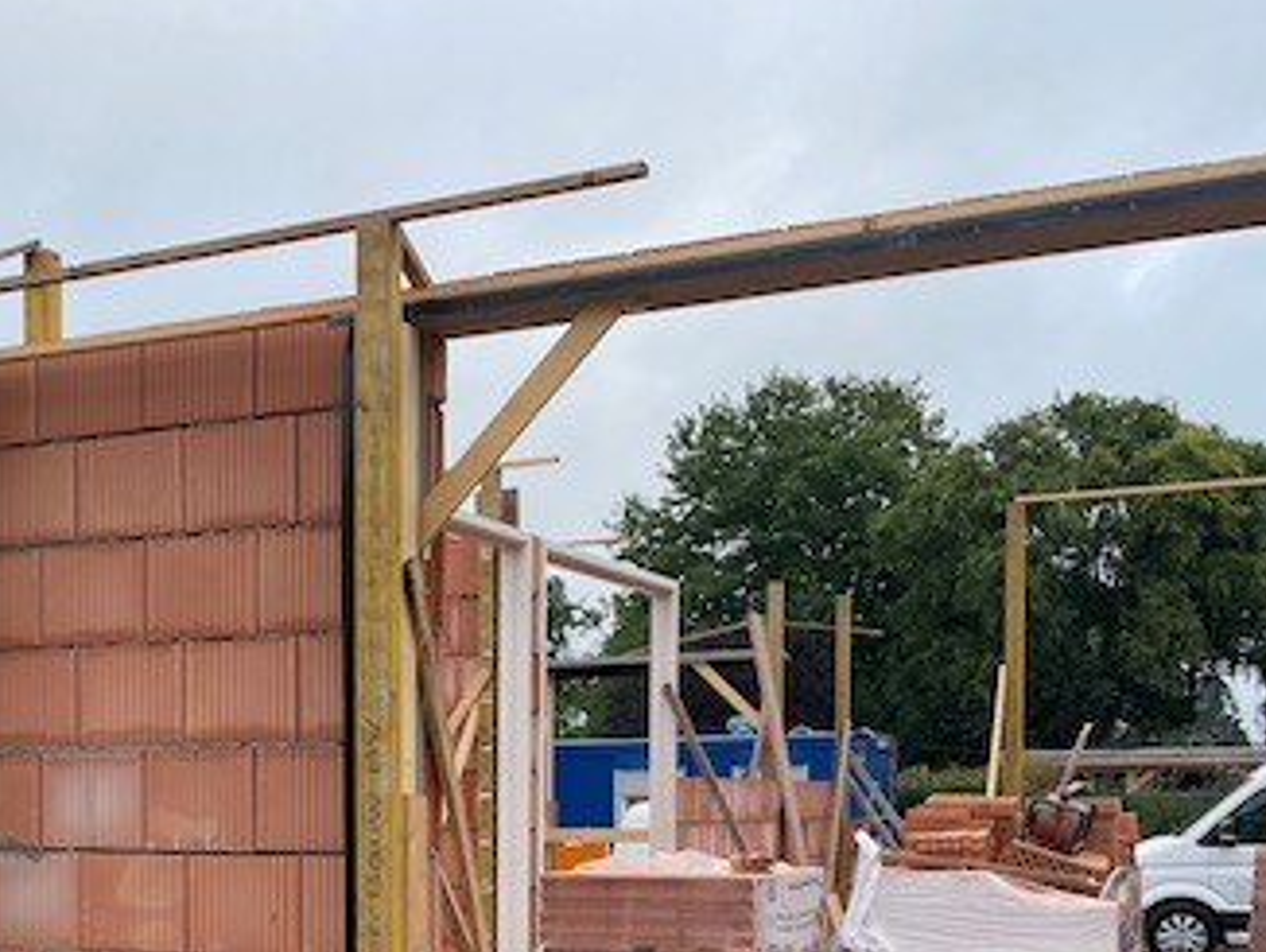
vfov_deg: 27.4
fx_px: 1867
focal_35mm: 51
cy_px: 894
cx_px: 237
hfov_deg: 36.1
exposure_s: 1/456
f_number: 1.6
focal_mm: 4.2
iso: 32
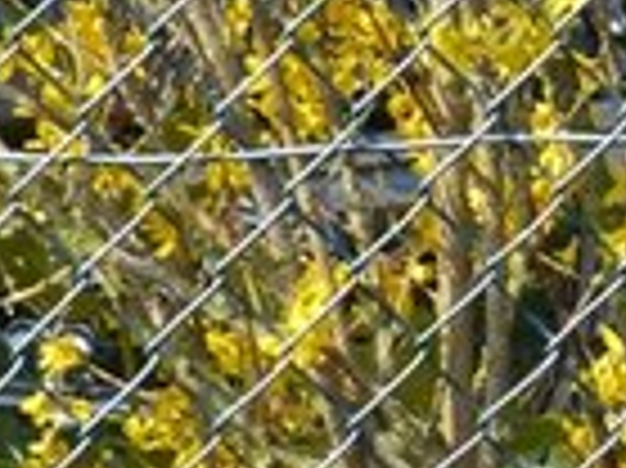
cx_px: 1729
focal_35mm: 652
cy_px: -279
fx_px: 11781
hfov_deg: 3.0
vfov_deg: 2.3
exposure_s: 1/500
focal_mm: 19.6
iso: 100
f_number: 4
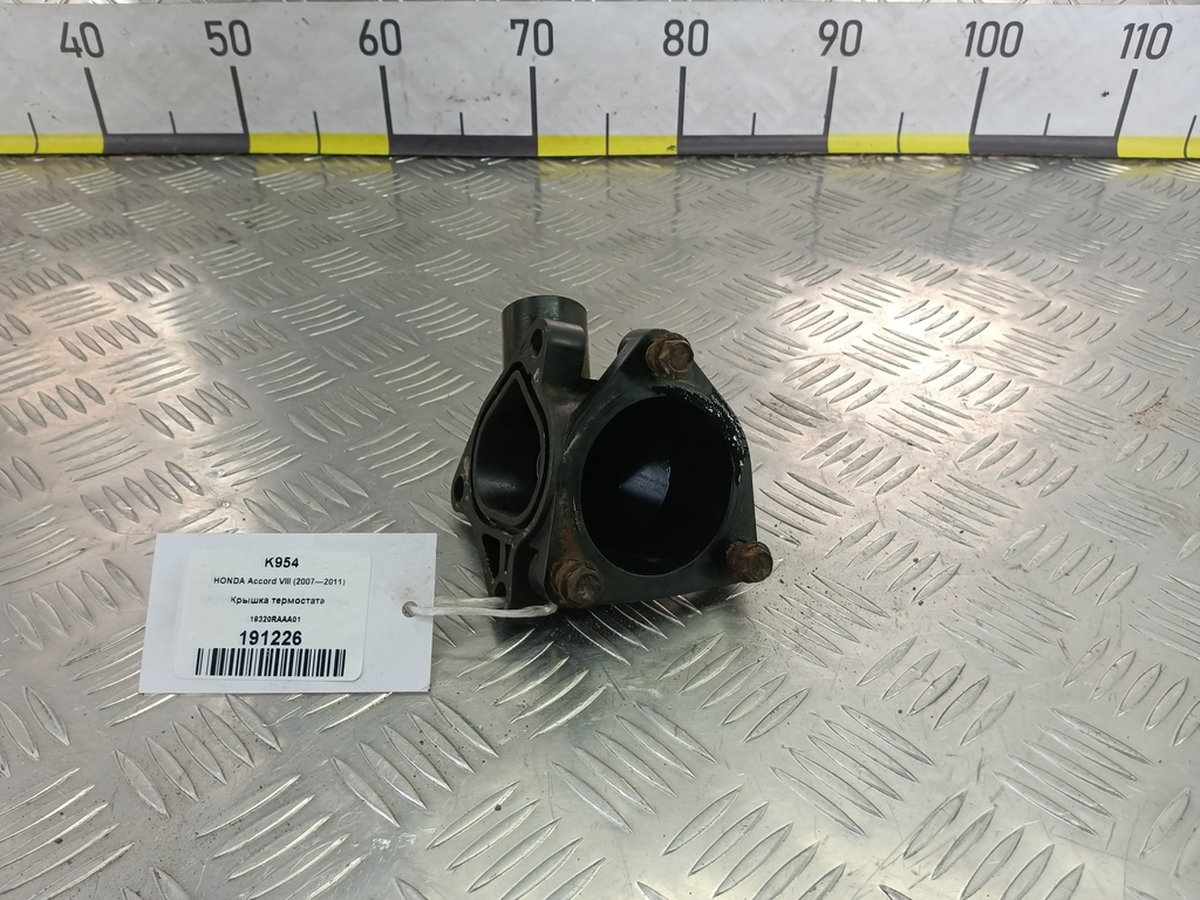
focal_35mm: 27
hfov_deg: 65.3
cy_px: 450
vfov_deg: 51.4
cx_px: 600
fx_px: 936
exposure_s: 1/50
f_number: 1.6
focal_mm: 4.11
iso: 84
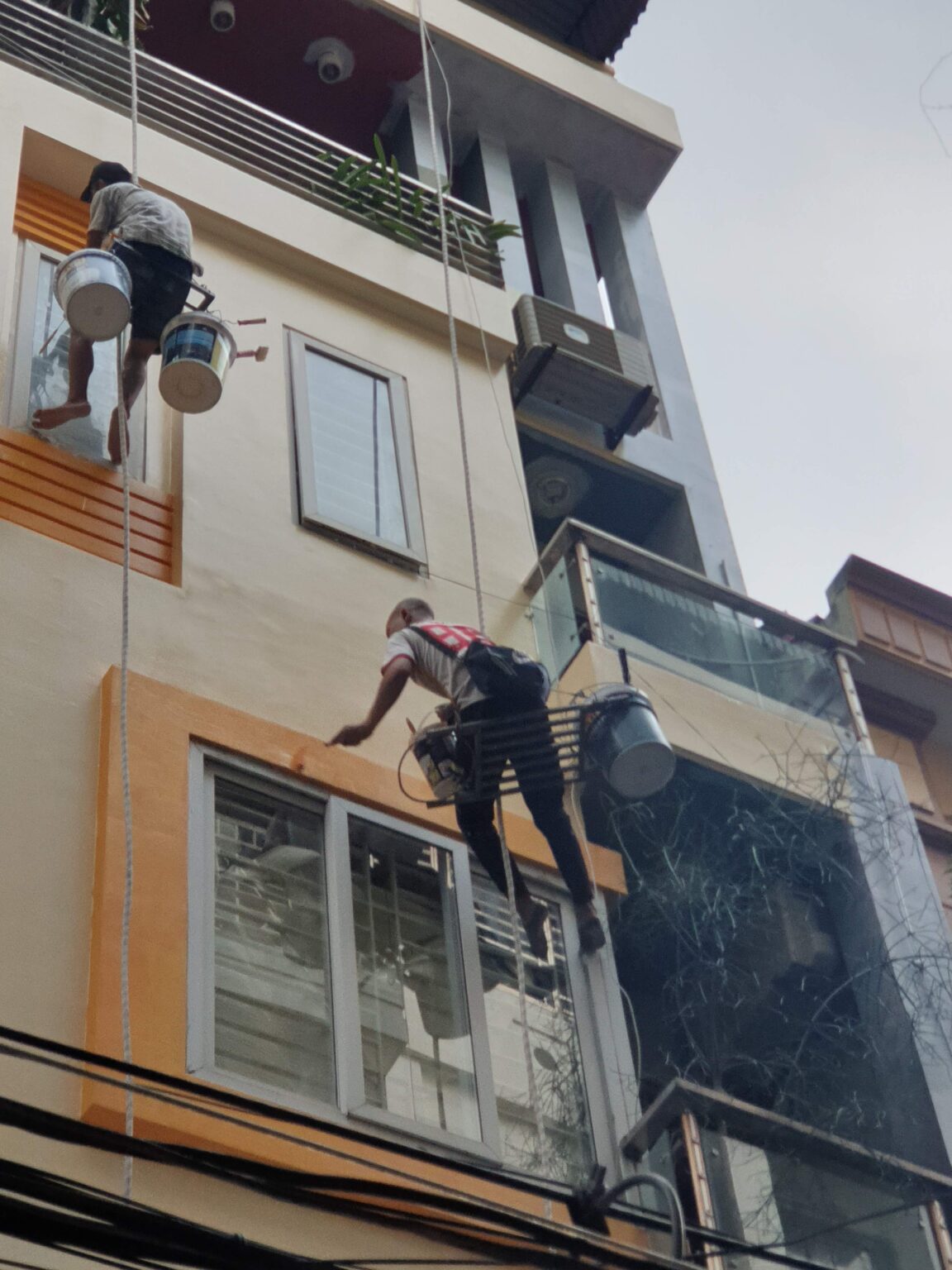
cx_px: 476
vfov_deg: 36.8
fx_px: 1907
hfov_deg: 28.0
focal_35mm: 52
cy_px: 635
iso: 100
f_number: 2.4
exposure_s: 1/105
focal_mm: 6
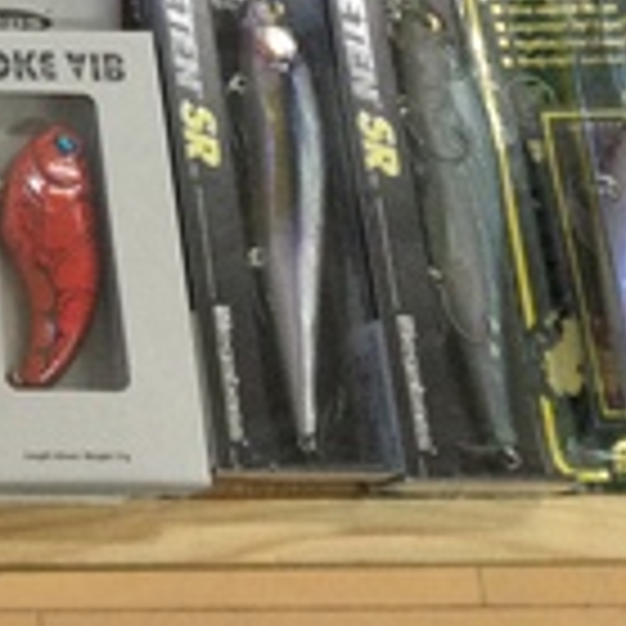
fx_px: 2414
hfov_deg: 13.1
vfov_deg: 13.9
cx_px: -554
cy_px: -288
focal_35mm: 118
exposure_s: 1/30
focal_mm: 3.3
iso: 25
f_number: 2.4
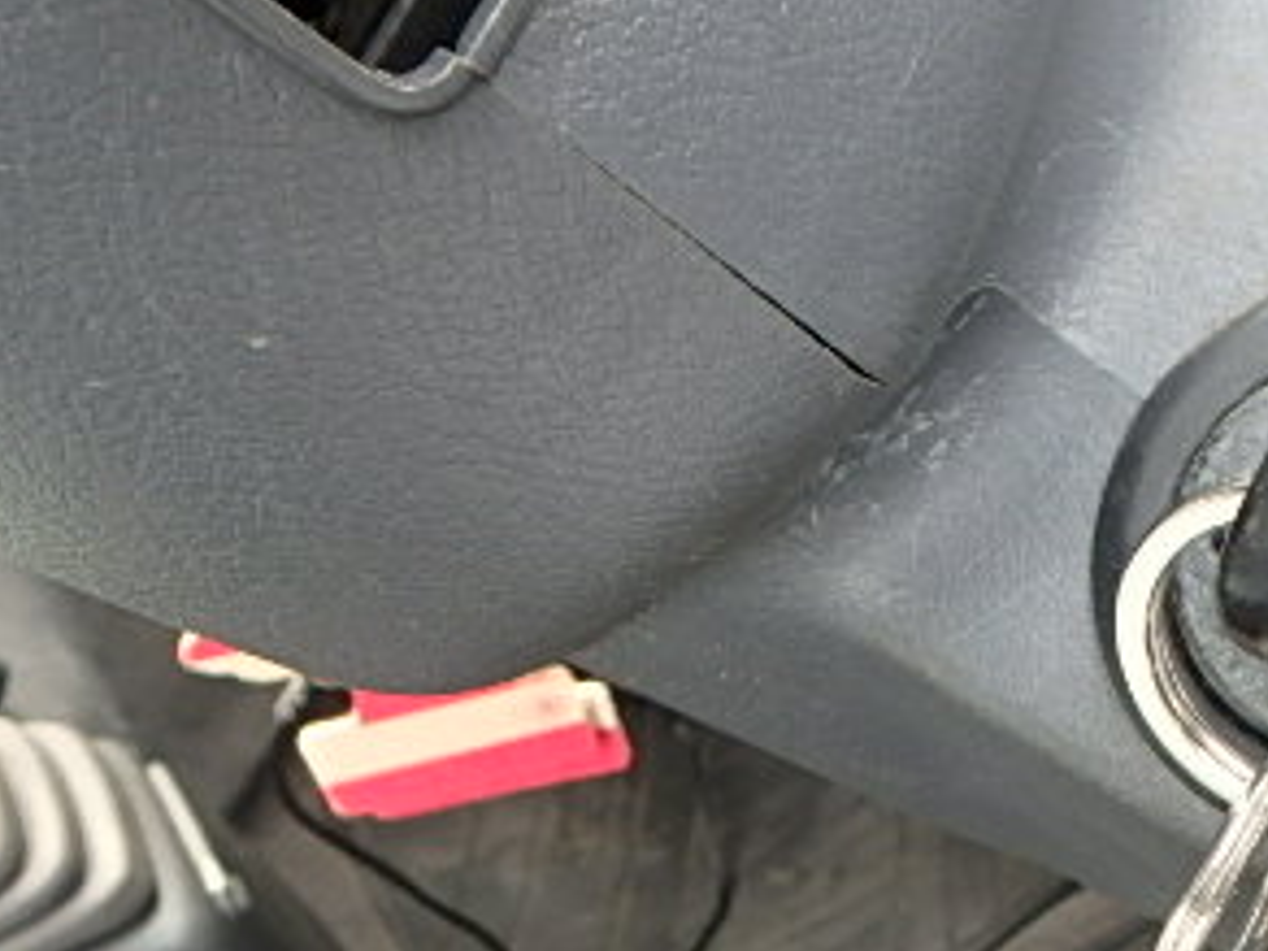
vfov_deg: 29.9
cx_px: 1142
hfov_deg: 38.4
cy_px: 886
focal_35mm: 46
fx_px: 1685
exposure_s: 1/50
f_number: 3.5
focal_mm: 3.7
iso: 200
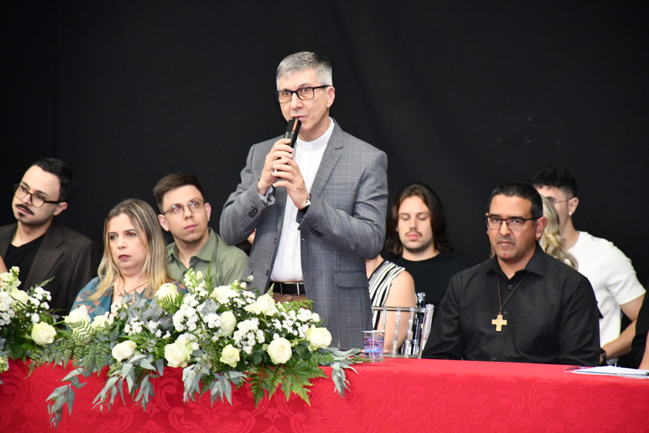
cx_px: 324
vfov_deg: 6.5
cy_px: 216
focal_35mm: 210
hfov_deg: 9.8
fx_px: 3786
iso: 6400
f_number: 5.6
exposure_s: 1/60
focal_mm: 140
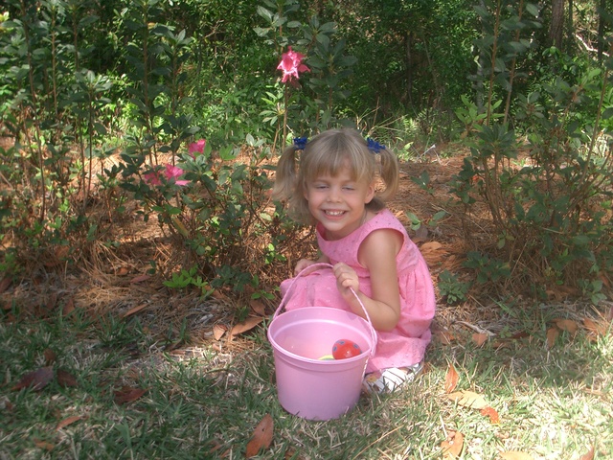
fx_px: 868
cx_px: 306
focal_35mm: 49
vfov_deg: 29.7
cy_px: 230
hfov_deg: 38.9
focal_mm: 8.2
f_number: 3.1
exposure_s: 1/500
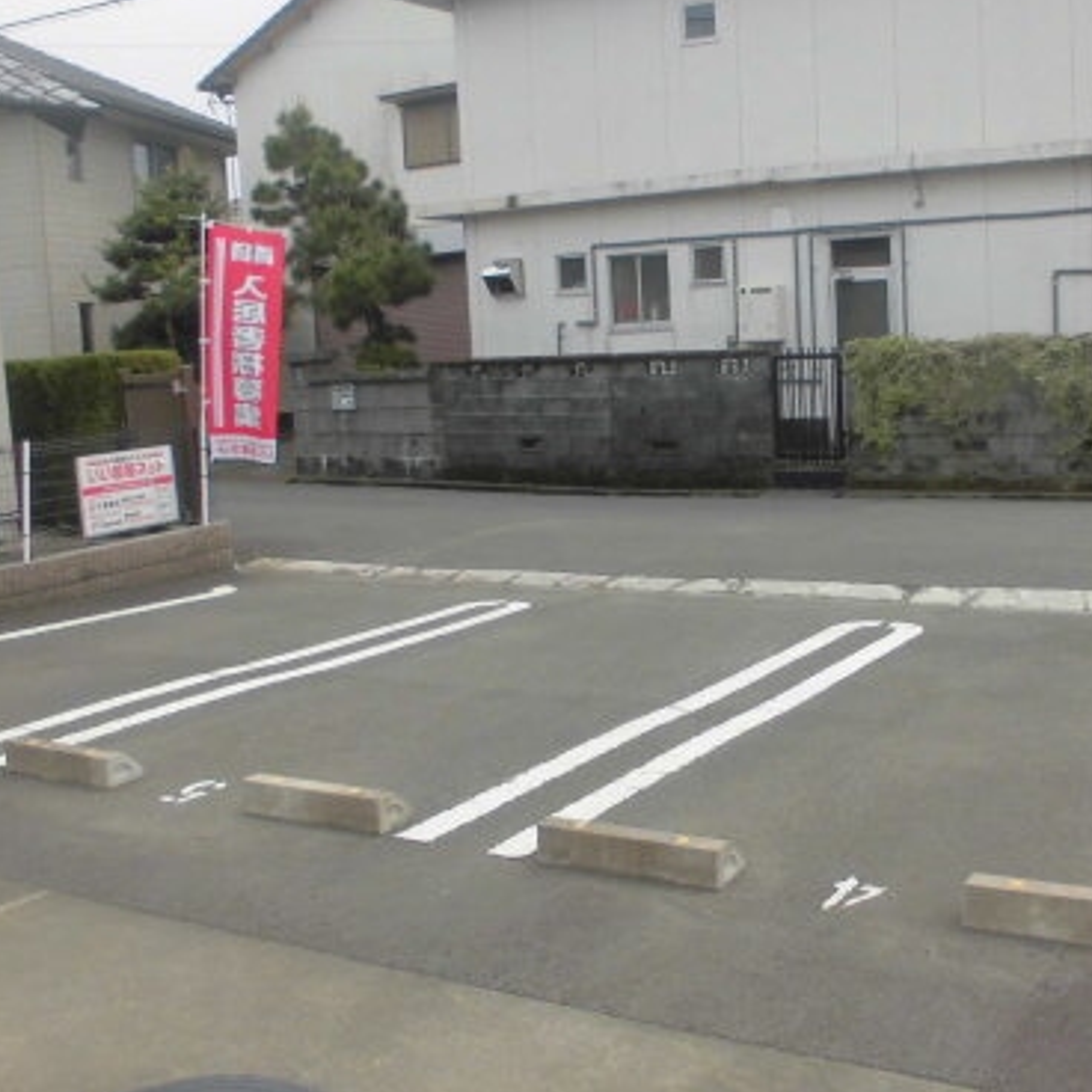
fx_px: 1428
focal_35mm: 40
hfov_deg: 41.7
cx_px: 641
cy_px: 522
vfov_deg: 41.9
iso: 100
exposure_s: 1/500
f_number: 3.5
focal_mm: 4.6
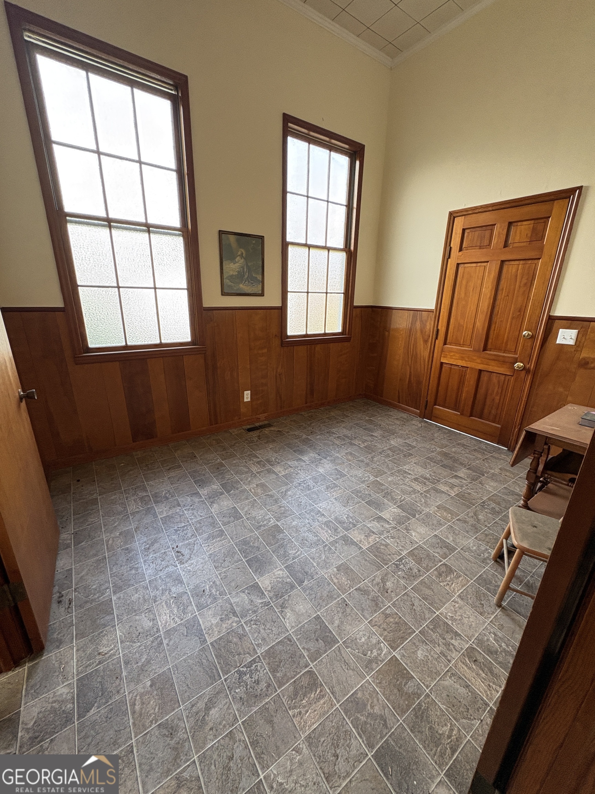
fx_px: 321
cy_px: 397
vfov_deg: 102.1
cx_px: 298
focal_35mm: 14
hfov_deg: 85.7
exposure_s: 1/98
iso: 250
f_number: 2.2
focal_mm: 2.22
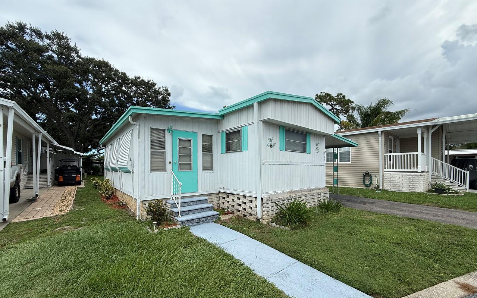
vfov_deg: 74.4
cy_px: 169
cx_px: 240
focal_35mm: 15
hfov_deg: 101.5
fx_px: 195
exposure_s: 1/2024
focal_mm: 2.22
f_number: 2.2
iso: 50
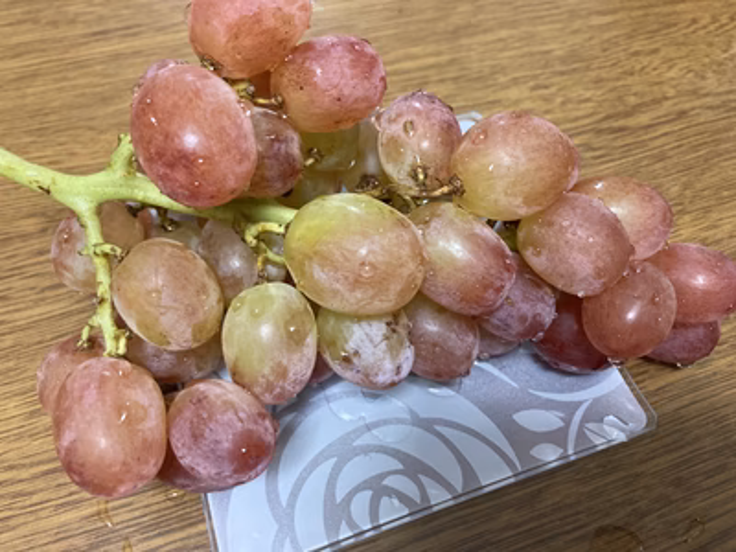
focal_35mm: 28
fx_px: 595
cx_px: 368
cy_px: 276
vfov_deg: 49.7
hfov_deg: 63.4
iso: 320
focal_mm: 3.99
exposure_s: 1/50
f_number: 1.8
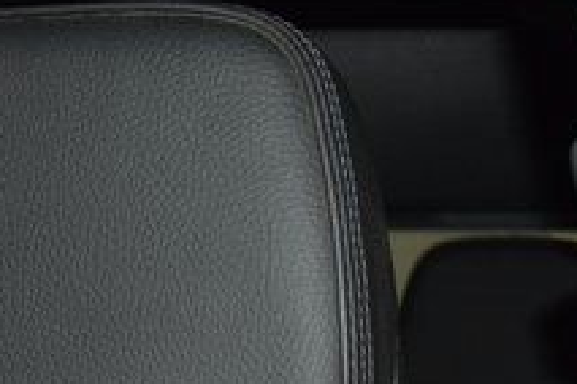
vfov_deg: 11.7
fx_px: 1803
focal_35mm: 112
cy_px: 542
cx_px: -16
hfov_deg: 17.7
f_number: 3.8
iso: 2000
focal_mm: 25
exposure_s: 1/125
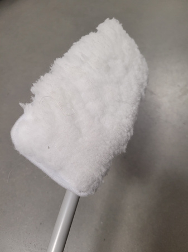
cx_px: 94
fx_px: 188
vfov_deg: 67.3
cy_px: 126
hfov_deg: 53.0
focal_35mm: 26
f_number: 1.8
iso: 250
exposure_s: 1/100
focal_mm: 5.4
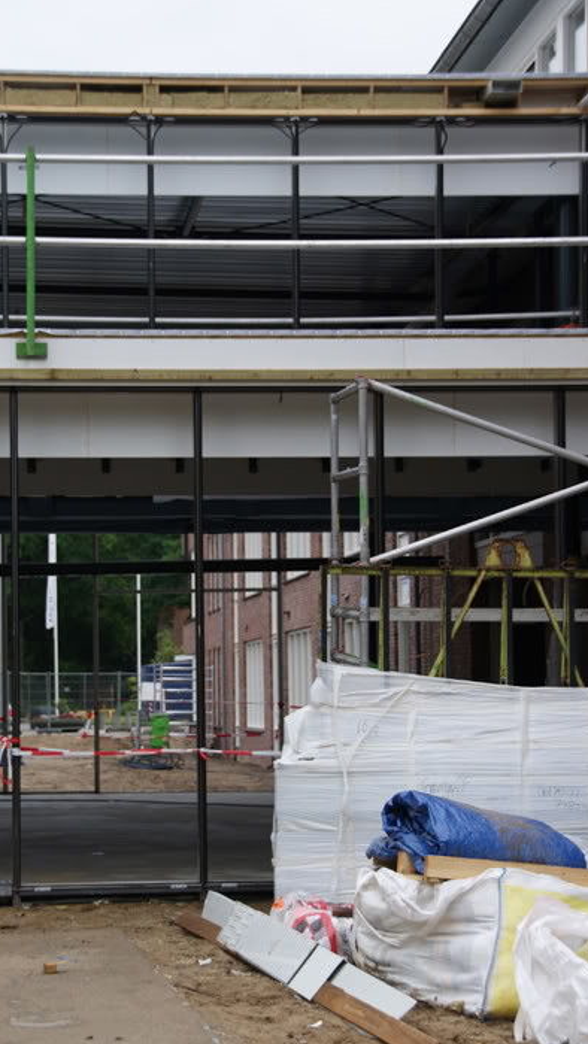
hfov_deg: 16.0
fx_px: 2093
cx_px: 227
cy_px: 554
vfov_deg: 28.0
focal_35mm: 76
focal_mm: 45
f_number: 5
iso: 100
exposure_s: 1/100
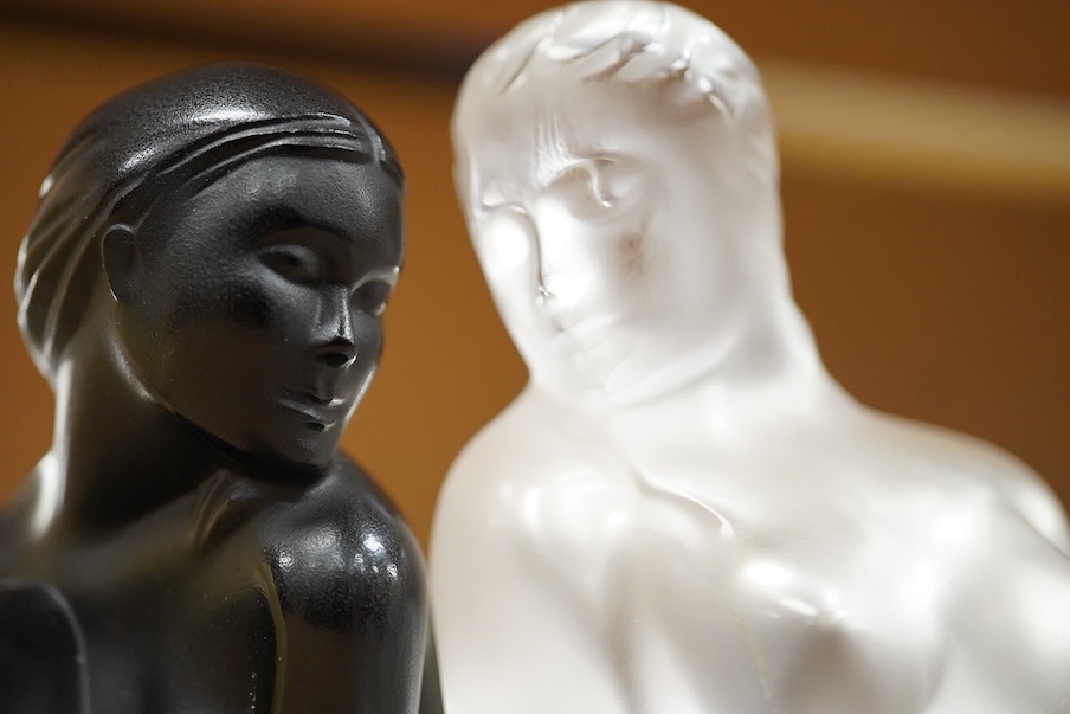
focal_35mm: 56
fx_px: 1665
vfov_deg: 24.2
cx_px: 460
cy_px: 381
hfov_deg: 35.6
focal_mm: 30
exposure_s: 1/200
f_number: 5
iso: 2500
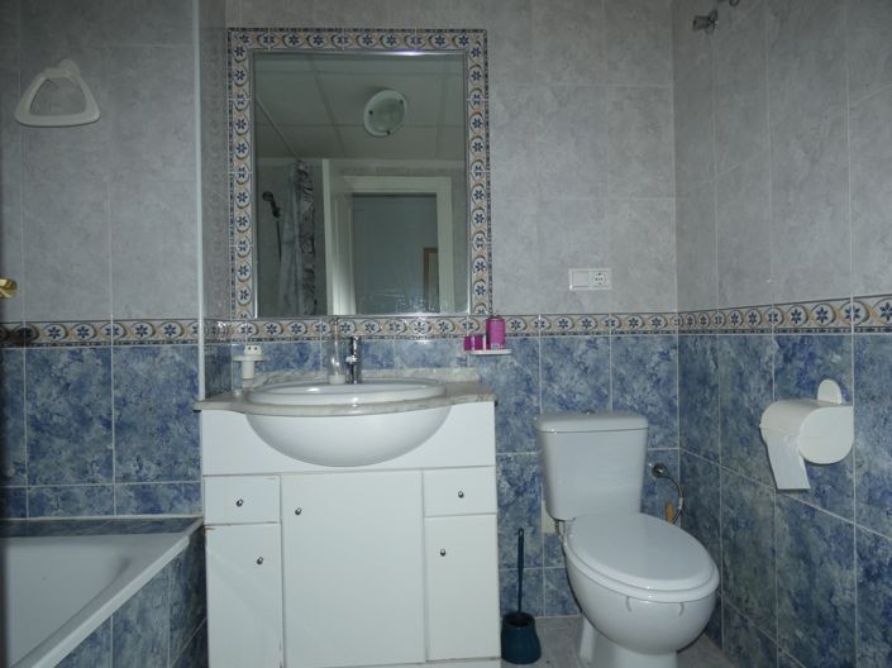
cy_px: 334
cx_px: 446
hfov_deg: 81.8
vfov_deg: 65.9
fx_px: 515
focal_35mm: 20
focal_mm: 3.6
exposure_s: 1/60
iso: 80
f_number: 2.8
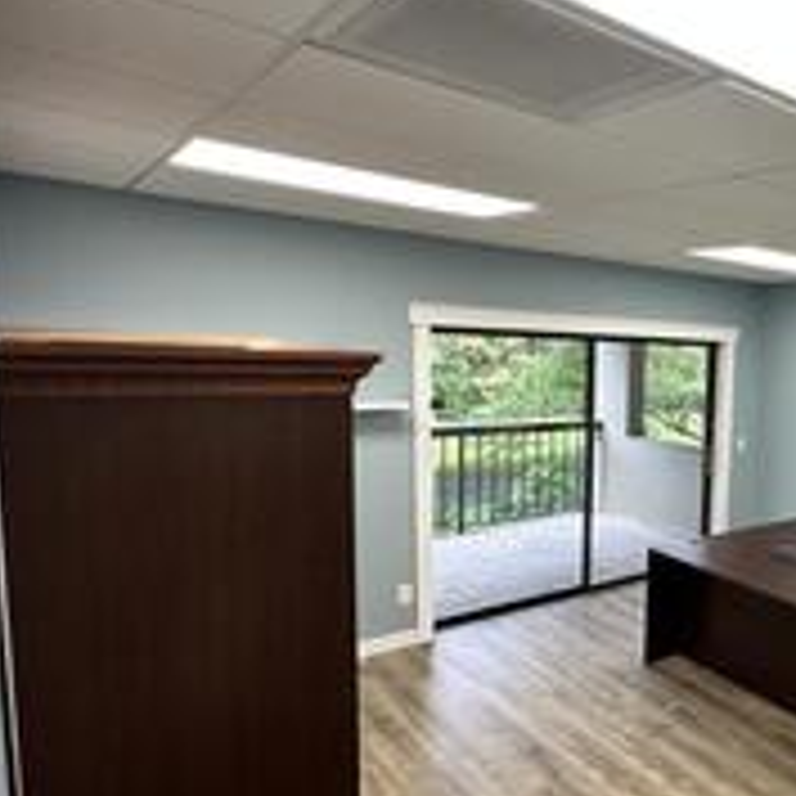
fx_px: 728
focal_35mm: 28
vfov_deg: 57.2
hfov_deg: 47.2
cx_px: 805
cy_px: 432
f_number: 2.2
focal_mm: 2.22
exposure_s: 1/120
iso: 125
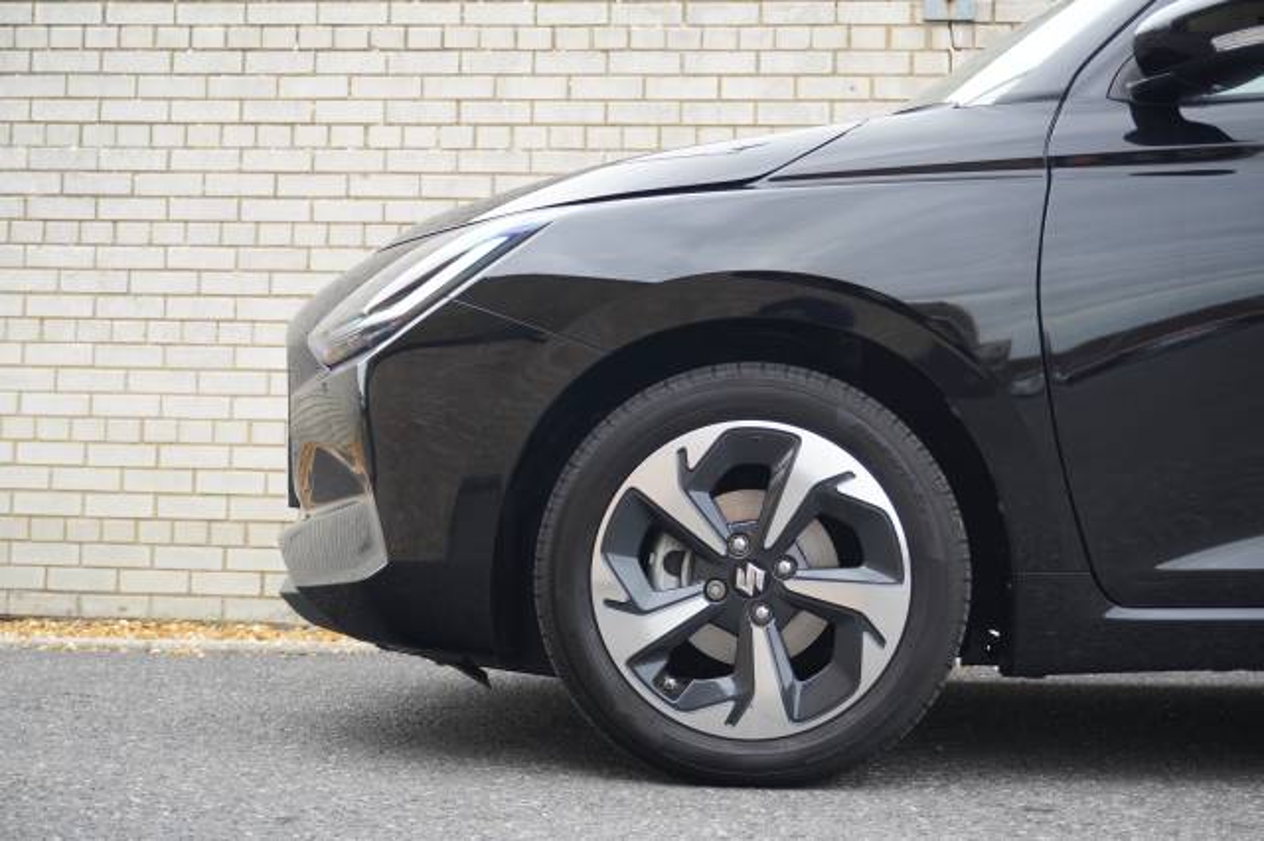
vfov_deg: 25.0
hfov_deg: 36.9
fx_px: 1895
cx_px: 632
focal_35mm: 54
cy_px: 420
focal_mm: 36
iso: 640
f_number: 5.6
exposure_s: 1/160
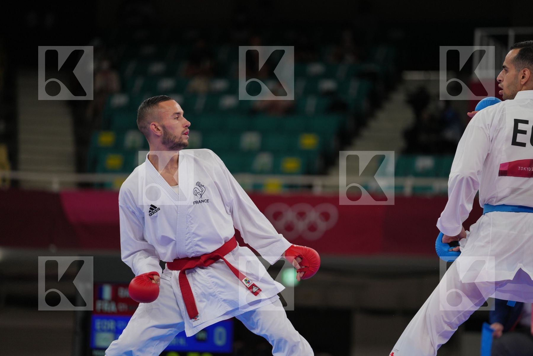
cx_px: 266
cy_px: 178
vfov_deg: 7.5
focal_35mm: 184
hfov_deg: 11.2
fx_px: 2724
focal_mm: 184
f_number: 2.8
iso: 500
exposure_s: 1/1000
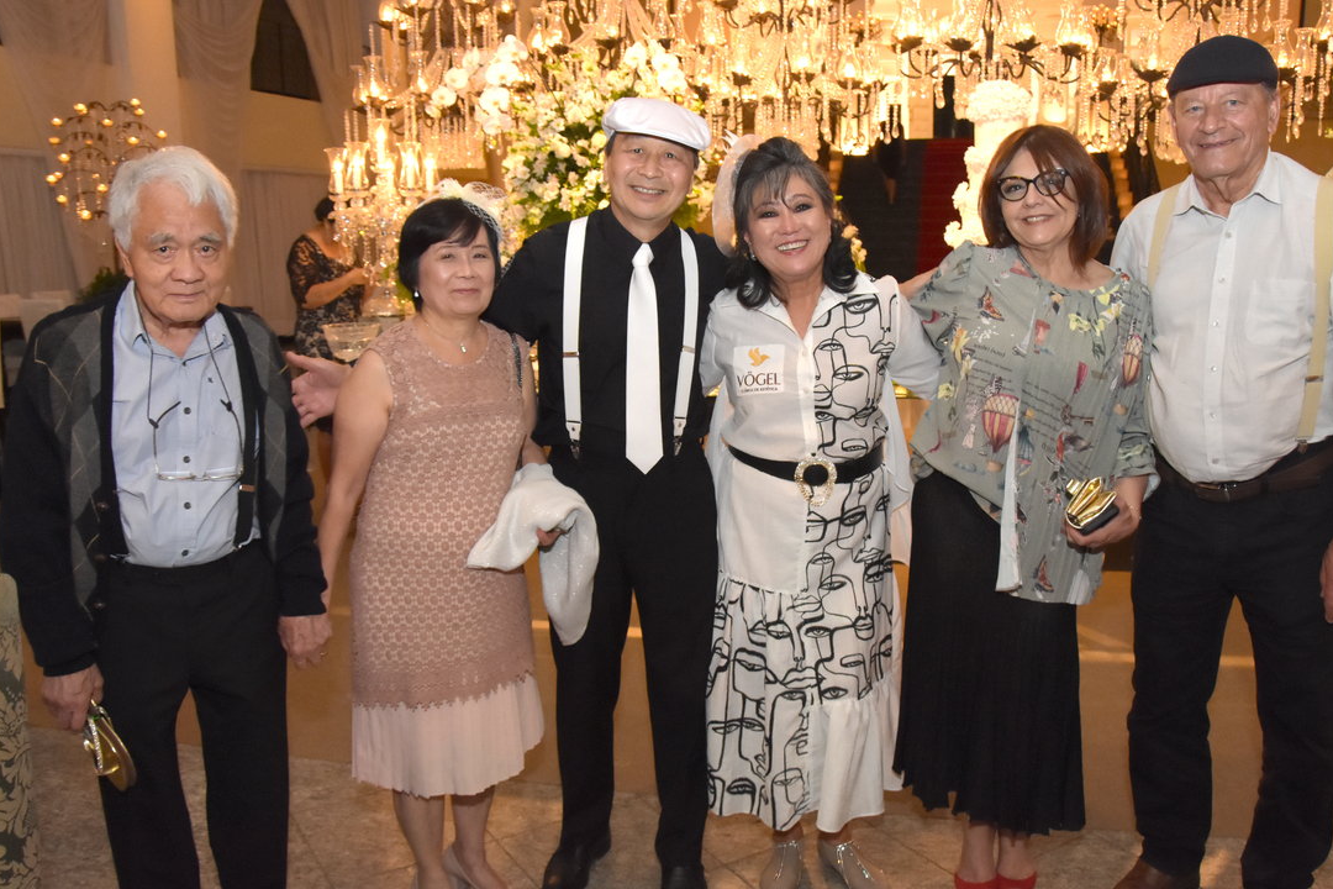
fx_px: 1111
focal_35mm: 30
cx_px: 695
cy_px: 474
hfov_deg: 61.9
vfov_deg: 43.6
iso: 1600
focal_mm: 18
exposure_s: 1/80
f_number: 5.6
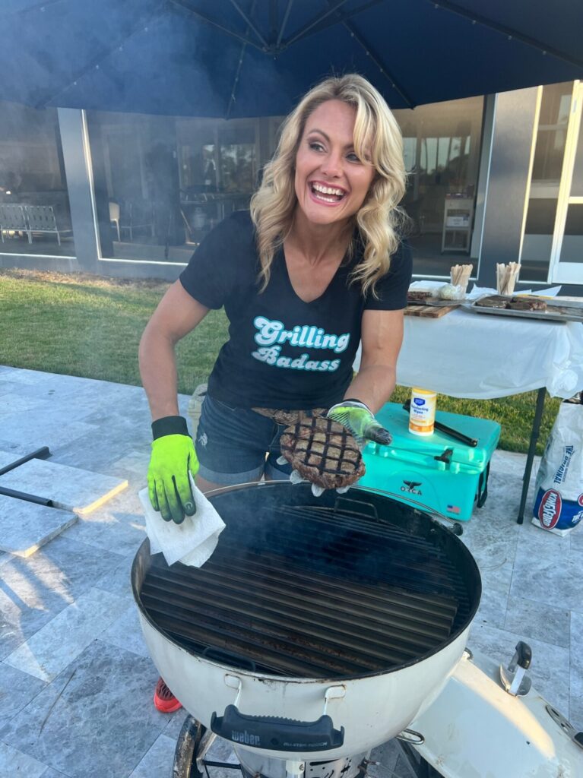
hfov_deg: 53.0
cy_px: 389
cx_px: 292
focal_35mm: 26
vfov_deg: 67.3
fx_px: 584
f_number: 1.5
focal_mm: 5.7
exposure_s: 1/243
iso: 40
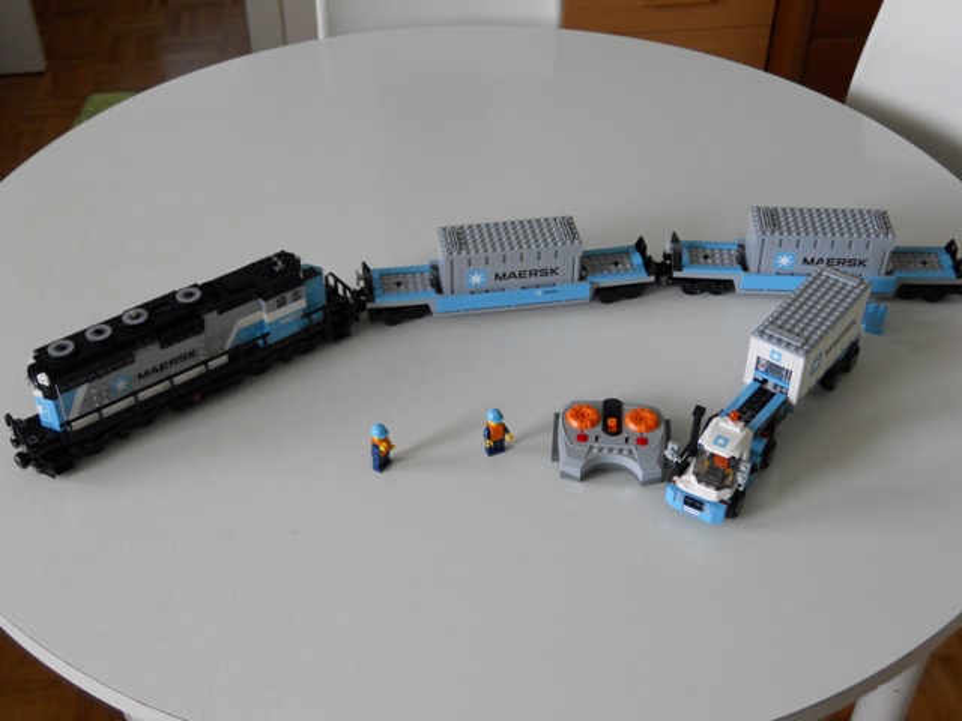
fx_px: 1139
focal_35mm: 41
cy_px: 360
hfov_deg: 45.8
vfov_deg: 35.1
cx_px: 481
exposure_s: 1/160
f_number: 3.2
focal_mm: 7.3
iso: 400
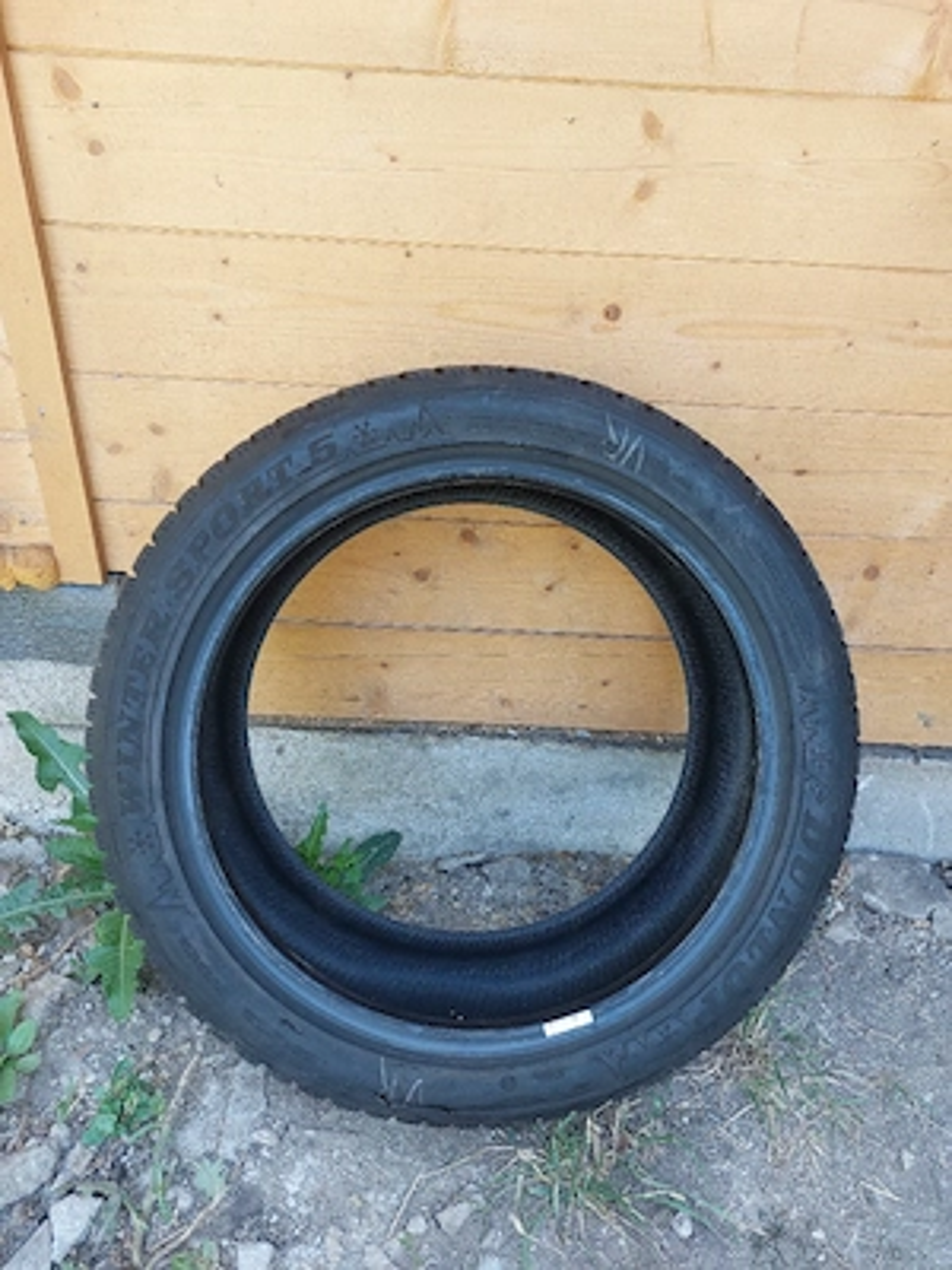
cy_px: 635
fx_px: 917
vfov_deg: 69.4
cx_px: 476
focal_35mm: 25
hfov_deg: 54.9
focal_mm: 5.23
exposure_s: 1/100
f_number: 1.8
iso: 64
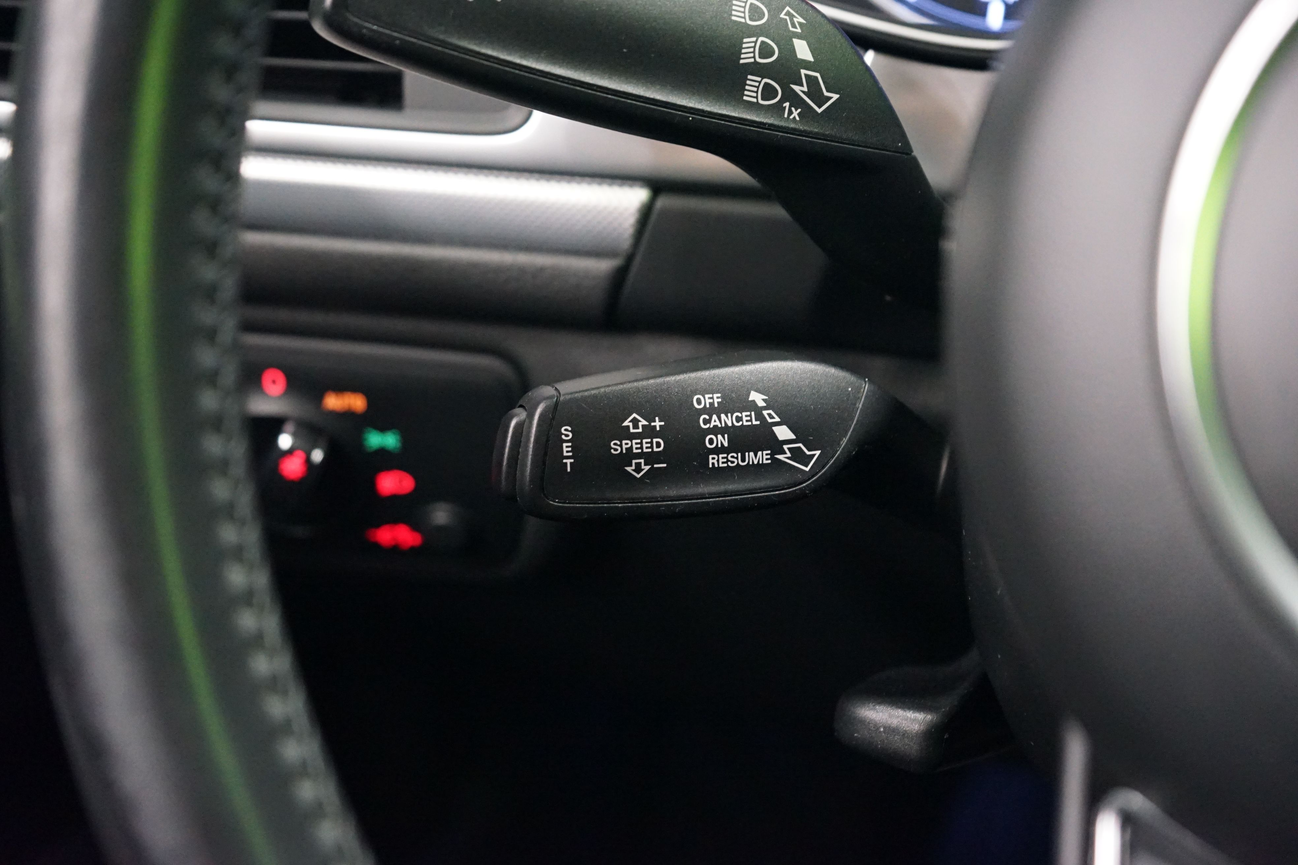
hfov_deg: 36.2
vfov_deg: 24.6
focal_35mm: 55
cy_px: 432
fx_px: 1983
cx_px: 649
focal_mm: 55
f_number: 5
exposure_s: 1/8
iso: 6400
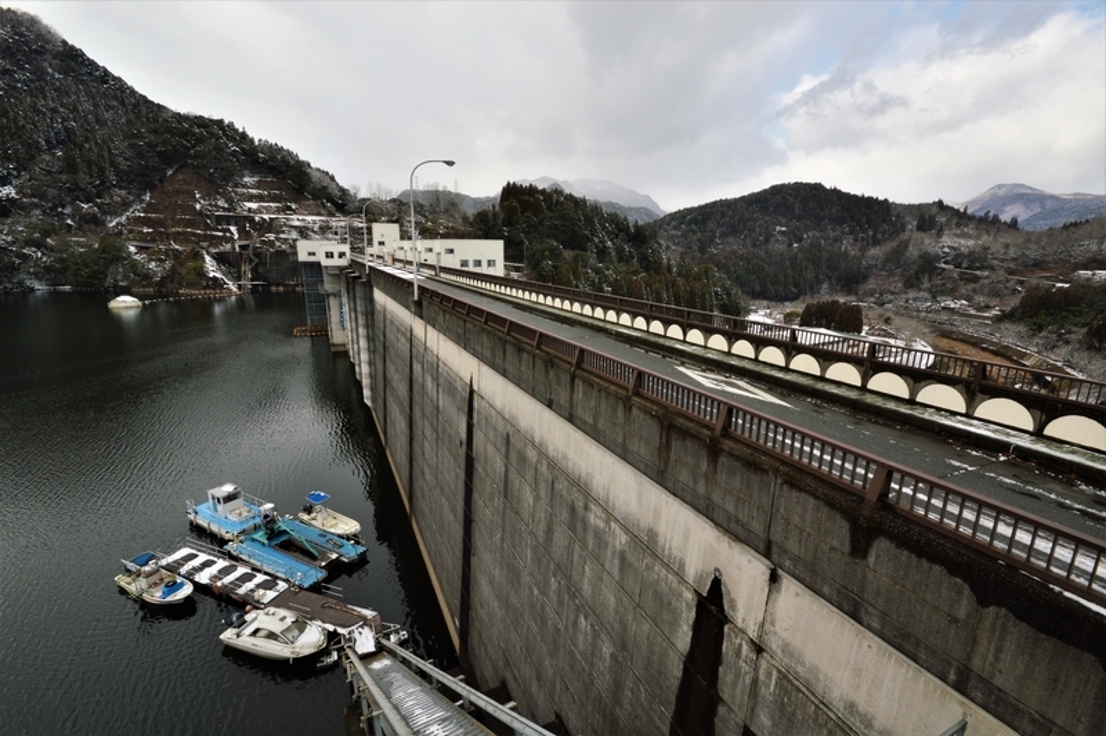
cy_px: 368
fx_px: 460
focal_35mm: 15
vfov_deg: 77.2
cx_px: 553
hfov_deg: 100.4
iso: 100
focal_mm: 10
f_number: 16
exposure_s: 1/50
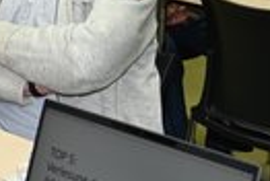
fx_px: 1158
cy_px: -59
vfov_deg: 8.8
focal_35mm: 154
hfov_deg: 12.6
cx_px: -140
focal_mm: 44
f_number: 5.3
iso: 500
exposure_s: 1/60
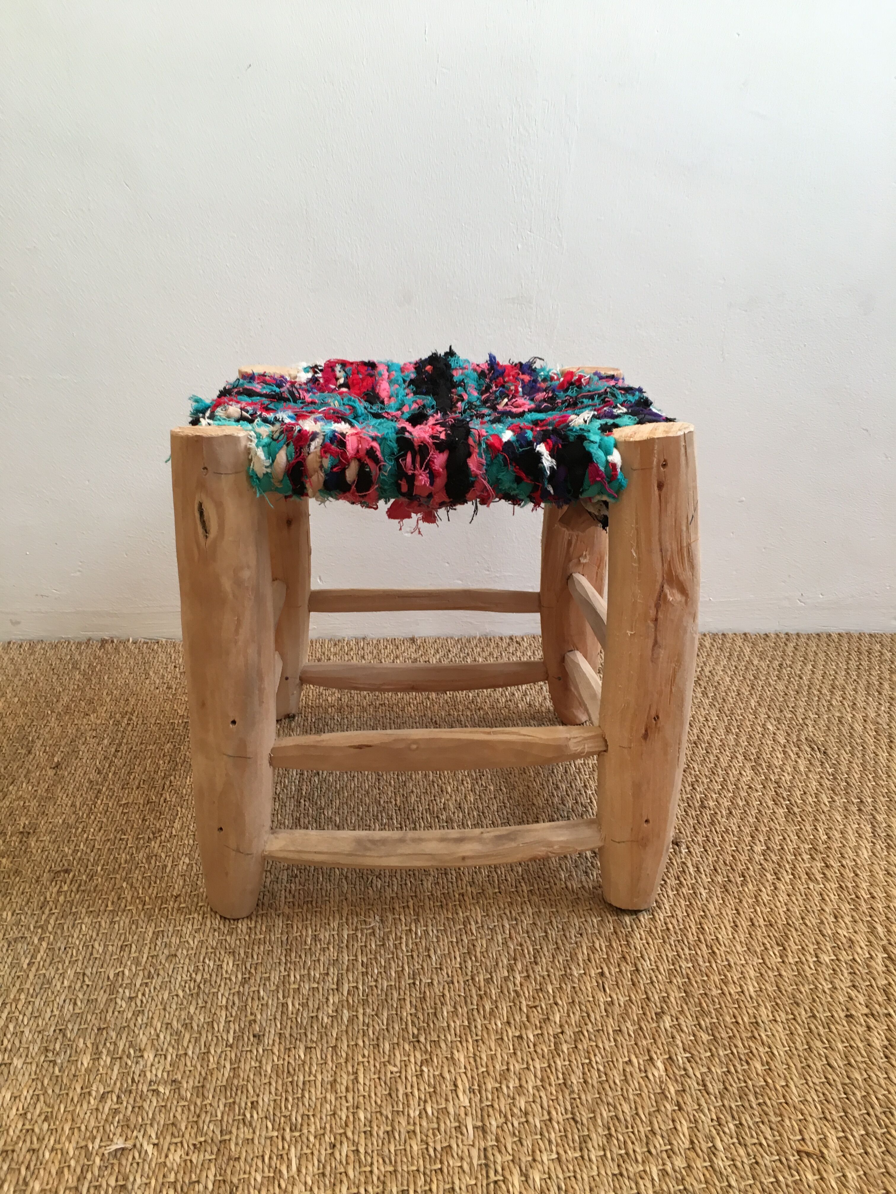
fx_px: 1001
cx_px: 448
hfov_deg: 48.2
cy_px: 597
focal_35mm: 29
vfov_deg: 61.7
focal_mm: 4.15
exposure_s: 1/33
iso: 64
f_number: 2.2
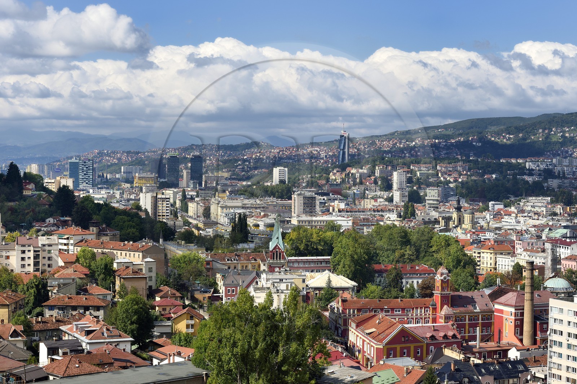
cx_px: 288
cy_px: 192
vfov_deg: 19.4
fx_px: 1121
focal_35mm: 70
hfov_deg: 28.9
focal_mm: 70
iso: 200
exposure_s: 1/320
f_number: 11
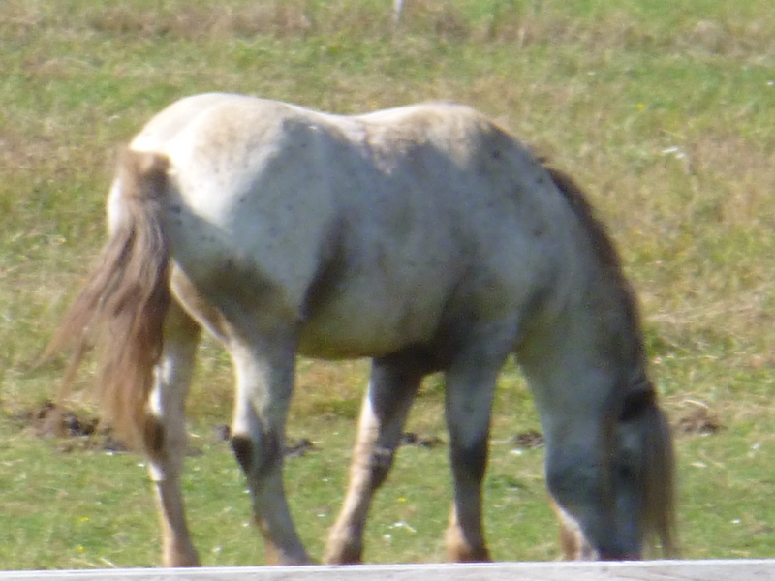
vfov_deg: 1.3
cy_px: 290
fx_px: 25209
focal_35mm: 1126
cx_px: 388
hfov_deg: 1.8
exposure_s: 1/200
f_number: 5.9
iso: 100
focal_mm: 45
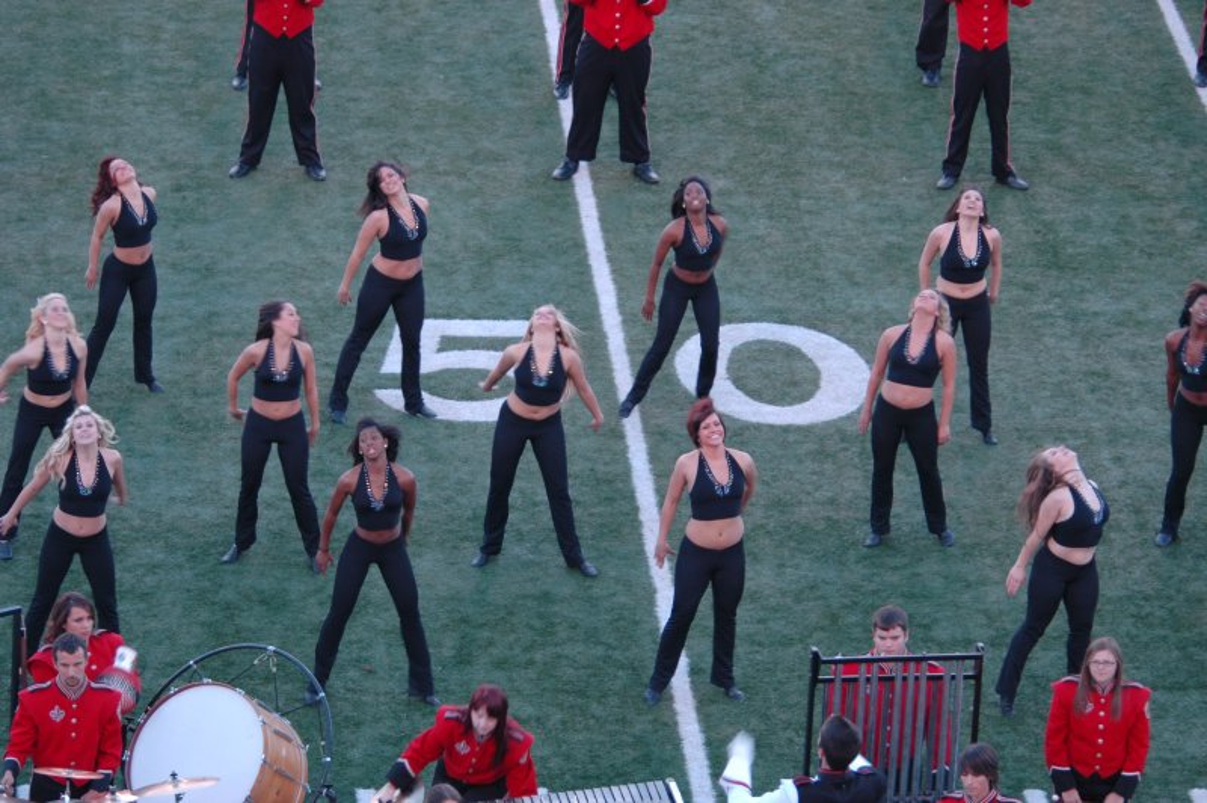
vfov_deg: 6.5
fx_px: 7035
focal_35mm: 210
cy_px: 402
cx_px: 604
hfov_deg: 9.8
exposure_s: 1/60
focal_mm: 140
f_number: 5.6
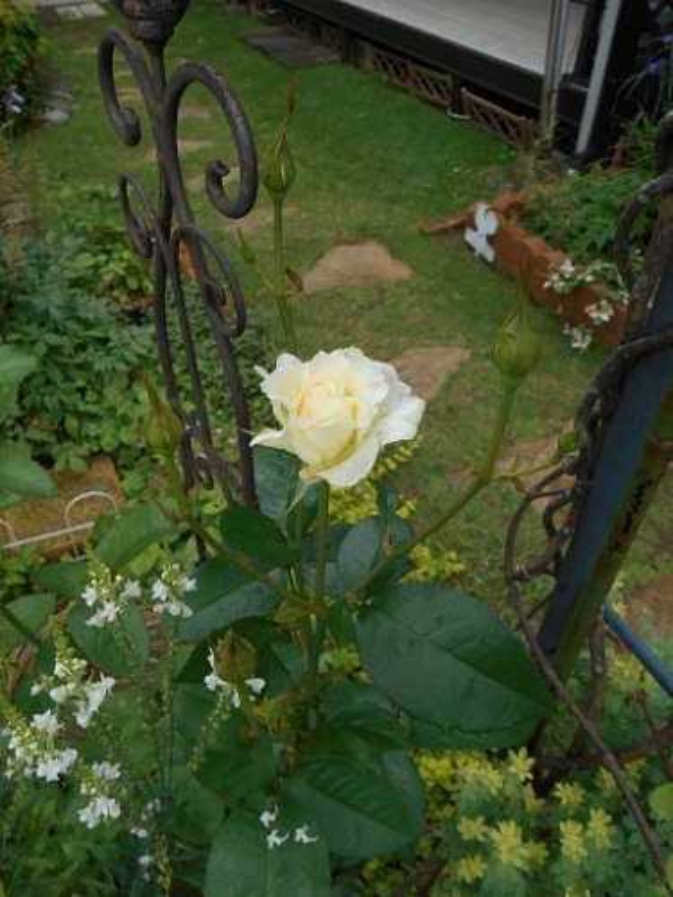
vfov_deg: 67.3
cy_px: 448
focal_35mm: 26
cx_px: 336
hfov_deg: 53.1
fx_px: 674
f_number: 3.4
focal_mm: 4.7
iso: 80
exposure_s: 1/250
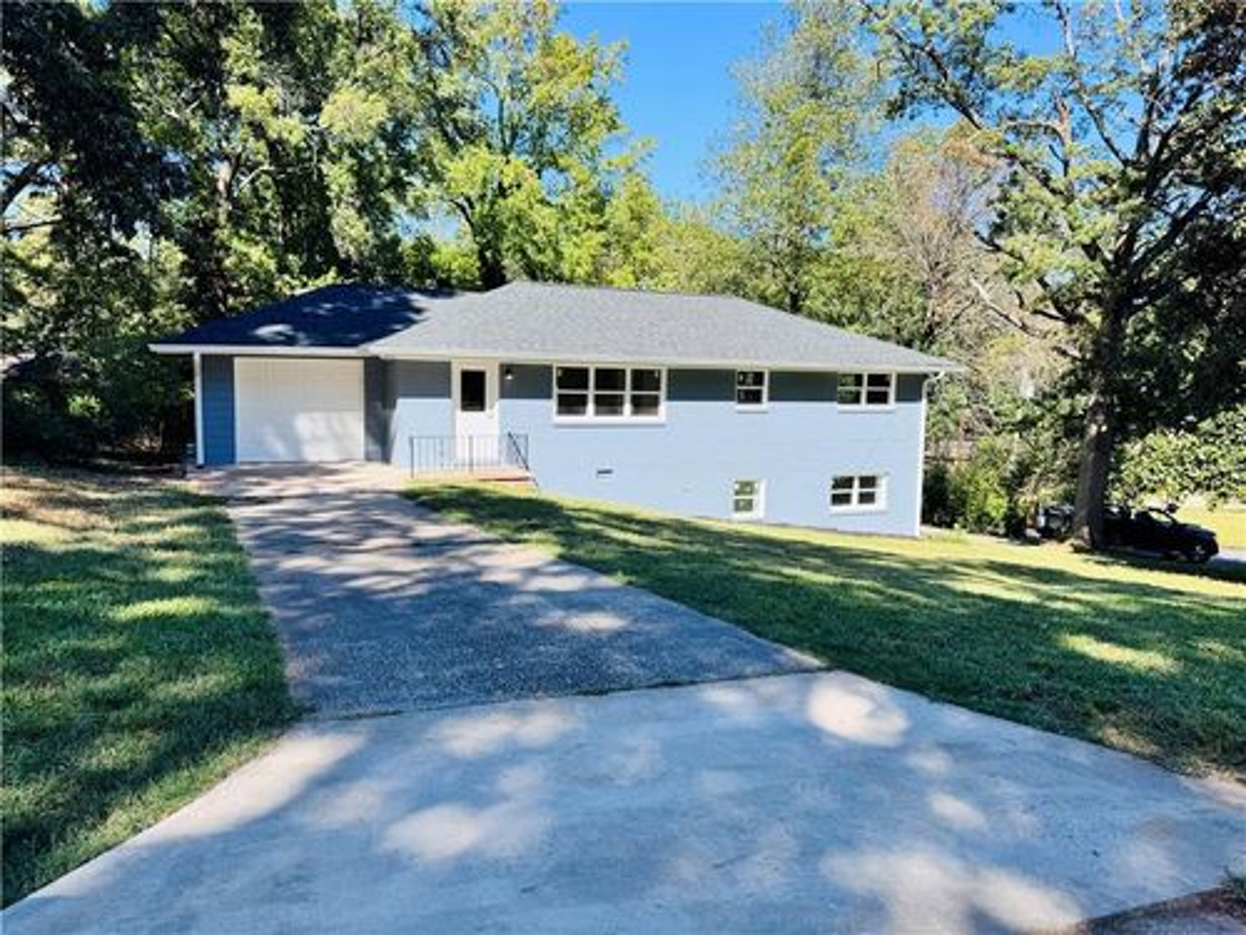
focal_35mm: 24
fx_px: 864
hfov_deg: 71.6
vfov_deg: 56.8
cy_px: 468
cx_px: 623
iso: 80
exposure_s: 1/1678
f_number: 1.78
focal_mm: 6.76
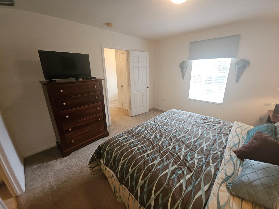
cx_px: 140
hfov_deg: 106.2
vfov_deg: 89.9
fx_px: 105
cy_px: 104
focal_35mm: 13
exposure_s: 1/60
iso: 160
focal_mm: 1.7
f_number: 2.2
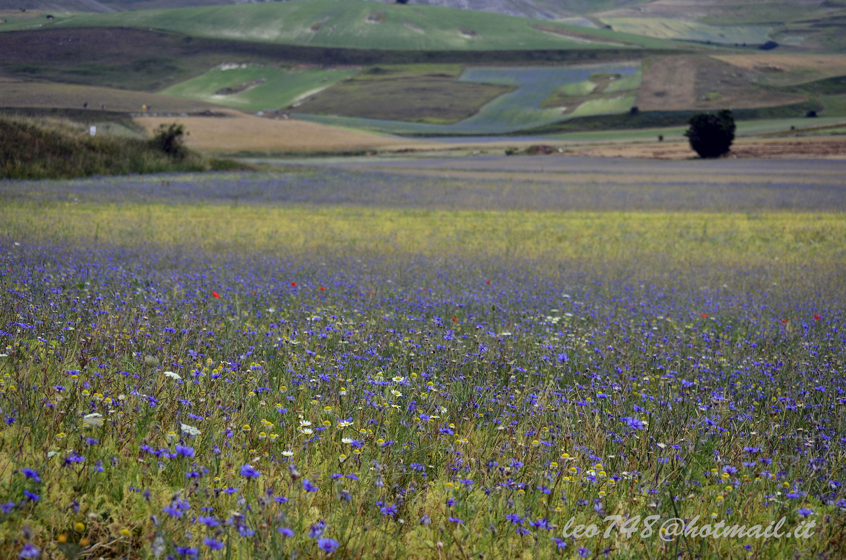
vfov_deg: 16.5
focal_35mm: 82
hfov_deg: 24.7
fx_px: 1935
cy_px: 280
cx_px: 423
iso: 100
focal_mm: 55
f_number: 5.6
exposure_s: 1/160
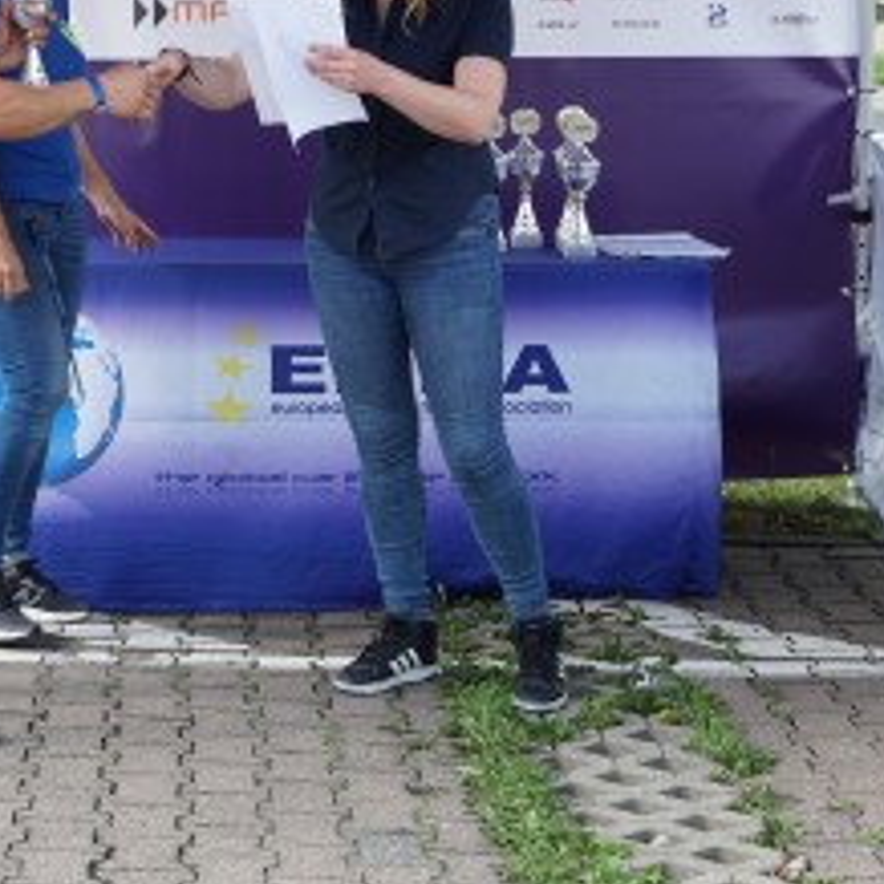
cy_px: 306
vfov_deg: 14.9
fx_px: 3380
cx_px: 36
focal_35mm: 117
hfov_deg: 14.7
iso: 160
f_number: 7.1
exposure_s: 1/100
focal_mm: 40
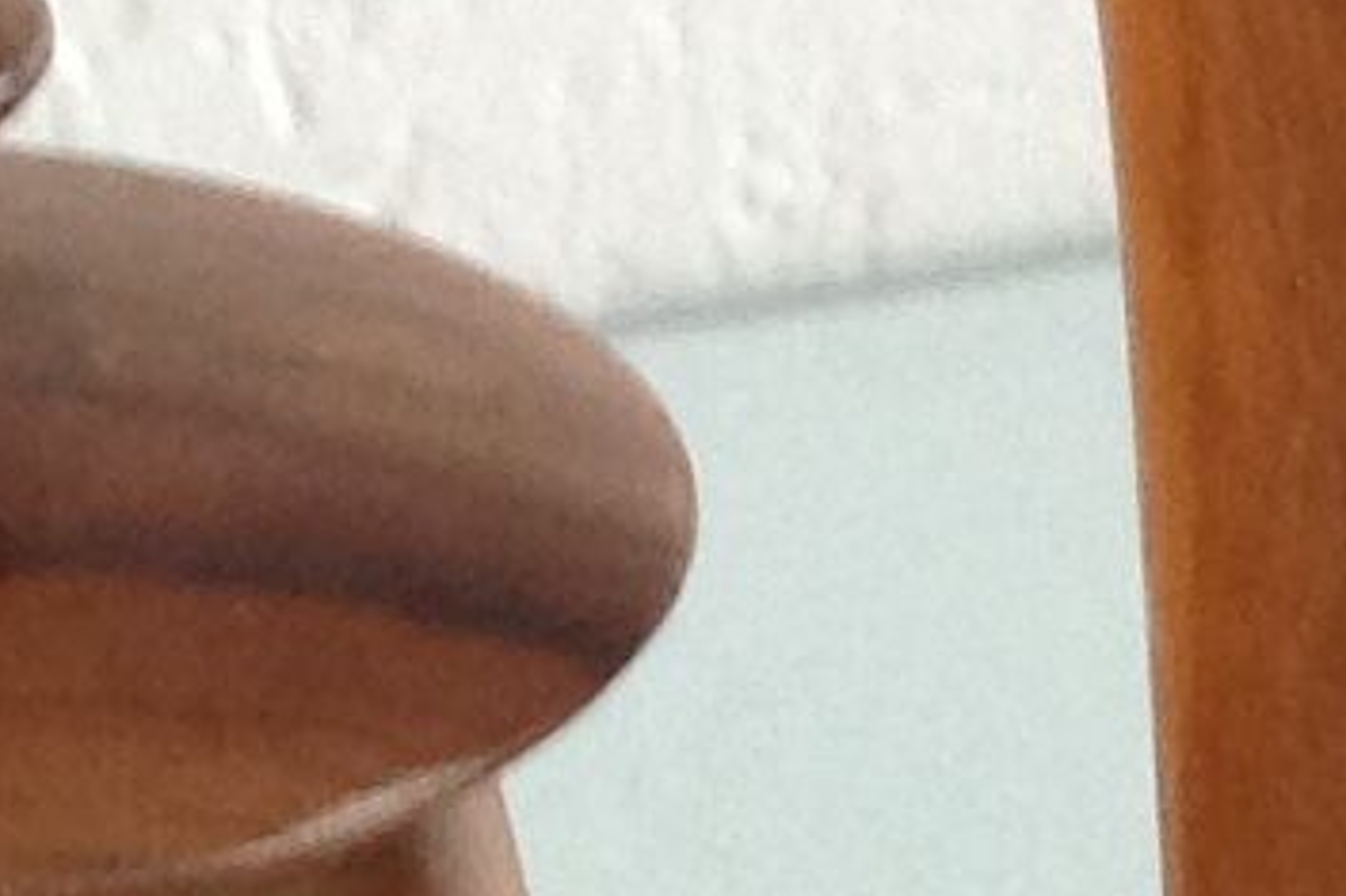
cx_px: 1418
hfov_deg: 7.7
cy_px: 1479
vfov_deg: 5.1
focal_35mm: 267
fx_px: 9978
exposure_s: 1/15
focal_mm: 4.28
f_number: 2.4
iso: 125
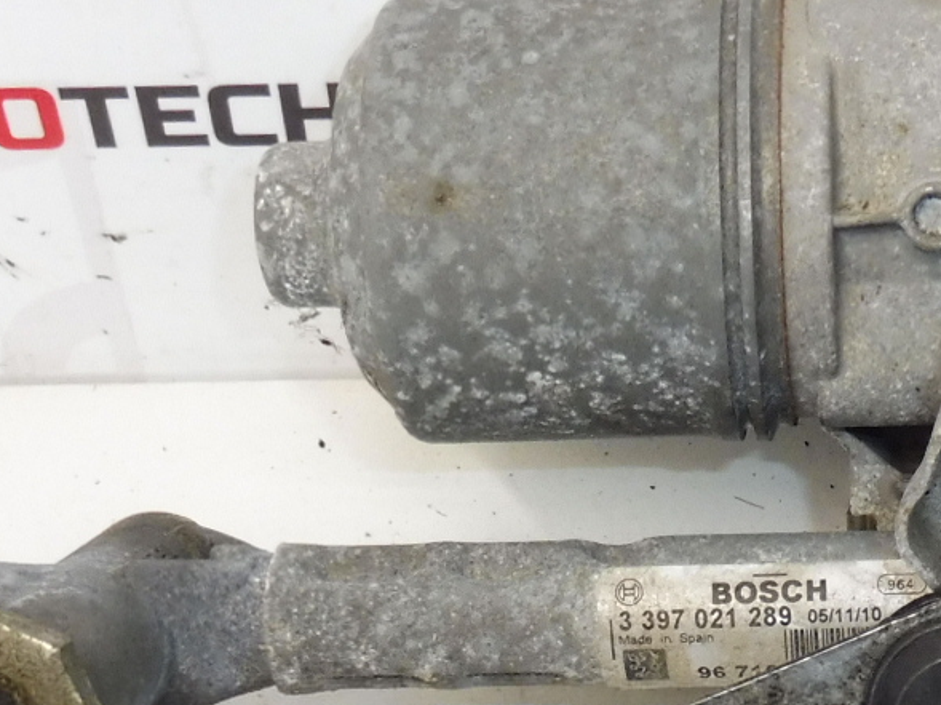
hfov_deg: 22.3
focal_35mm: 87
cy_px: 678
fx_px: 2364
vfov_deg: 16.7
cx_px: 721
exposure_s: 1/60
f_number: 3.5
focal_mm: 4.4
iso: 200
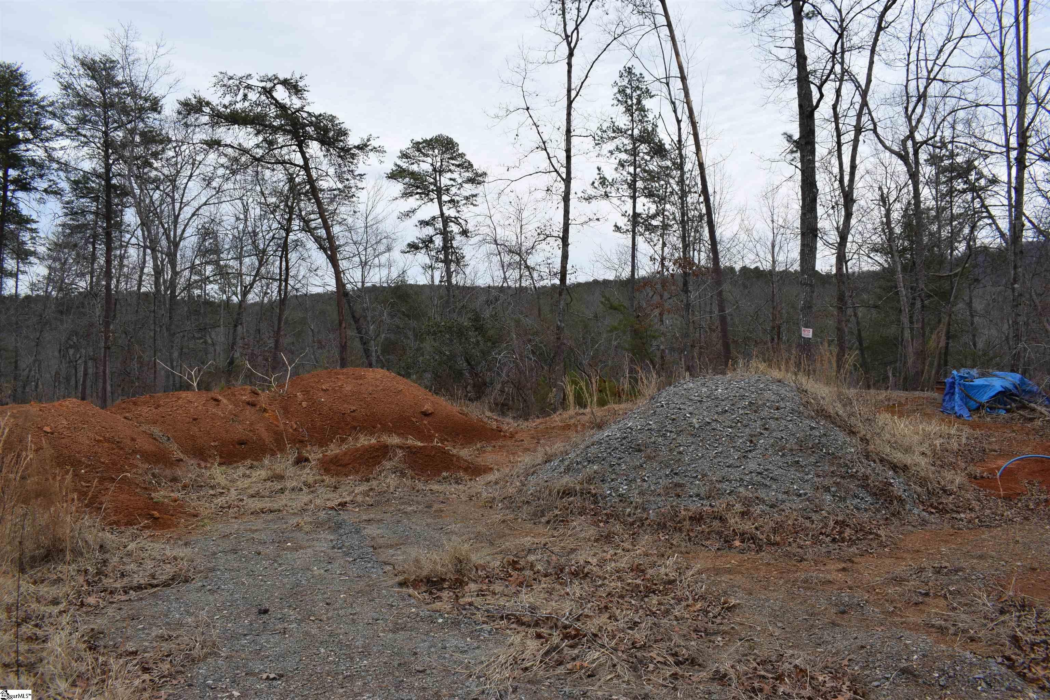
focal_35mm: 27
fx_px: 788
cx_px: 525
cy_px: 350
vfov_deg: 47.9
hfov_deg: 67.4
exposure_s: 1/320
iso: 200
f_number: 9
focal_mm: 18
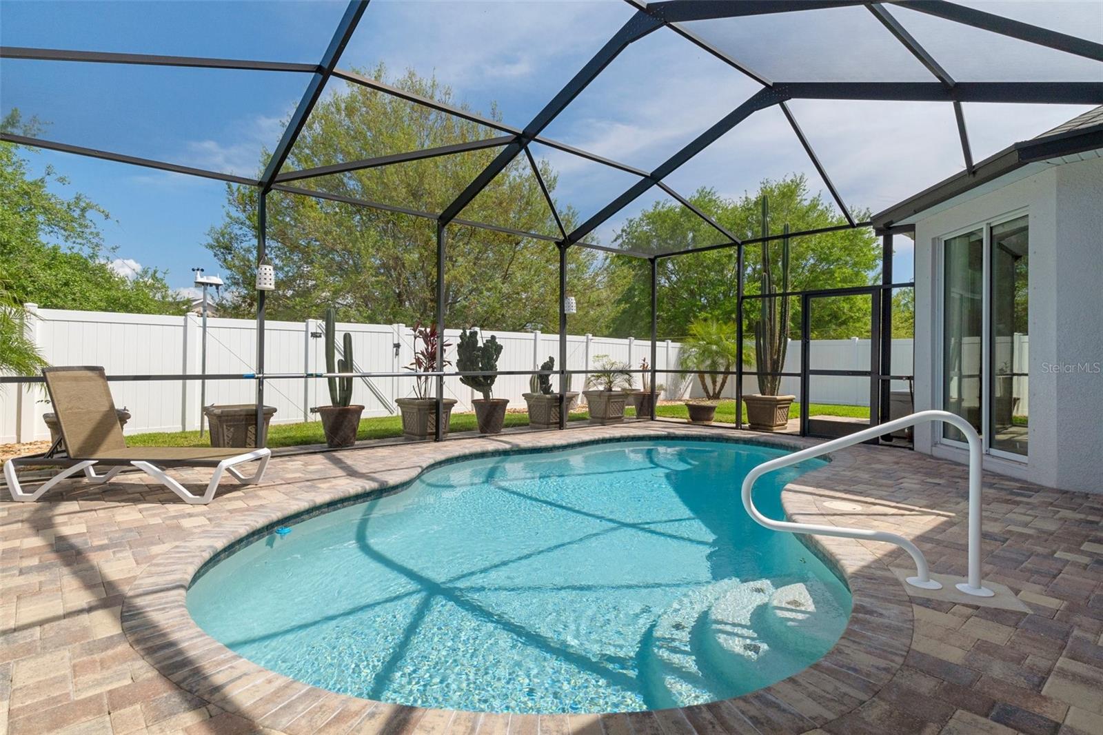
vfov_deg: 67.4
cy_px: 368
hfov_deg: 90.0
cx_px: 552
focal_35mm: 18
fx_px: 551
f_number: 8
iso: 320
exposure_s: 1/350
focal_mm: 12
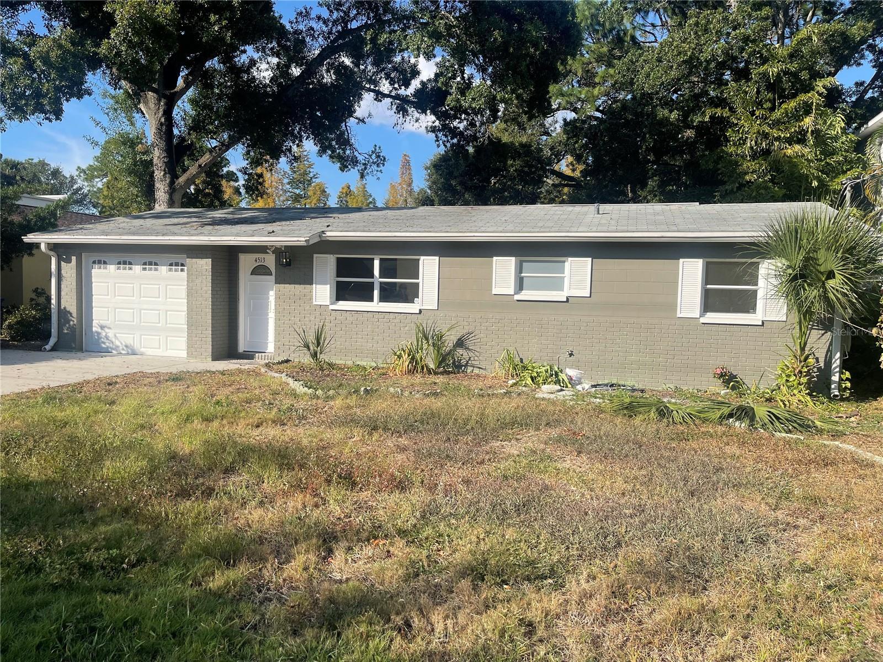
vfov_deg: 54.9
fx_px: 638
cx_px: 442
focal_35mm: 25
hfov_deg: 69.4
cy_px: 331
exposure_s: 1/4049
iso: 32
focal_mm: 5.1
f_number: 1.6
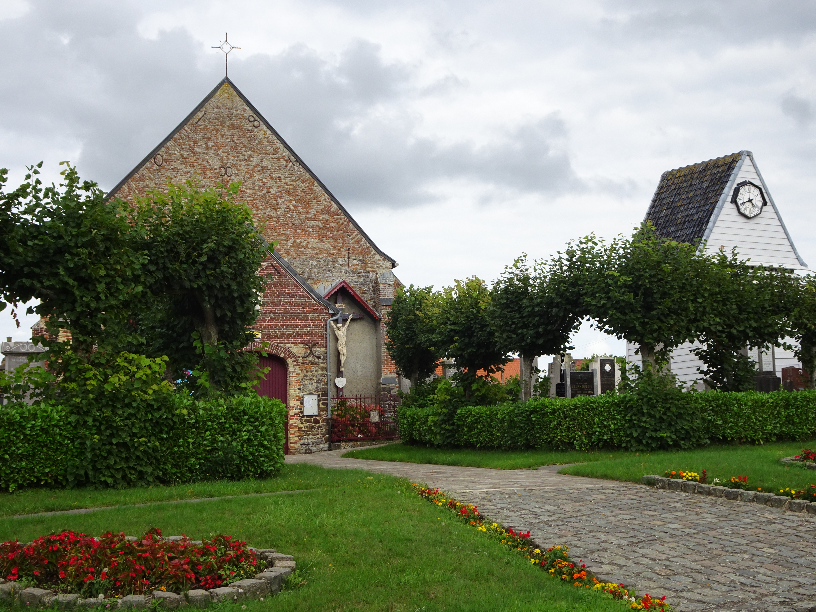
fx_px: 1179
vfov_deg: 29.1
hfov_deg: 38.2
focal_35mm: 50
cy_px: 306
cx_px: 408
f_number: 4.5
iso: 80
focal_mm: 8.51
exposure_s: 1/250
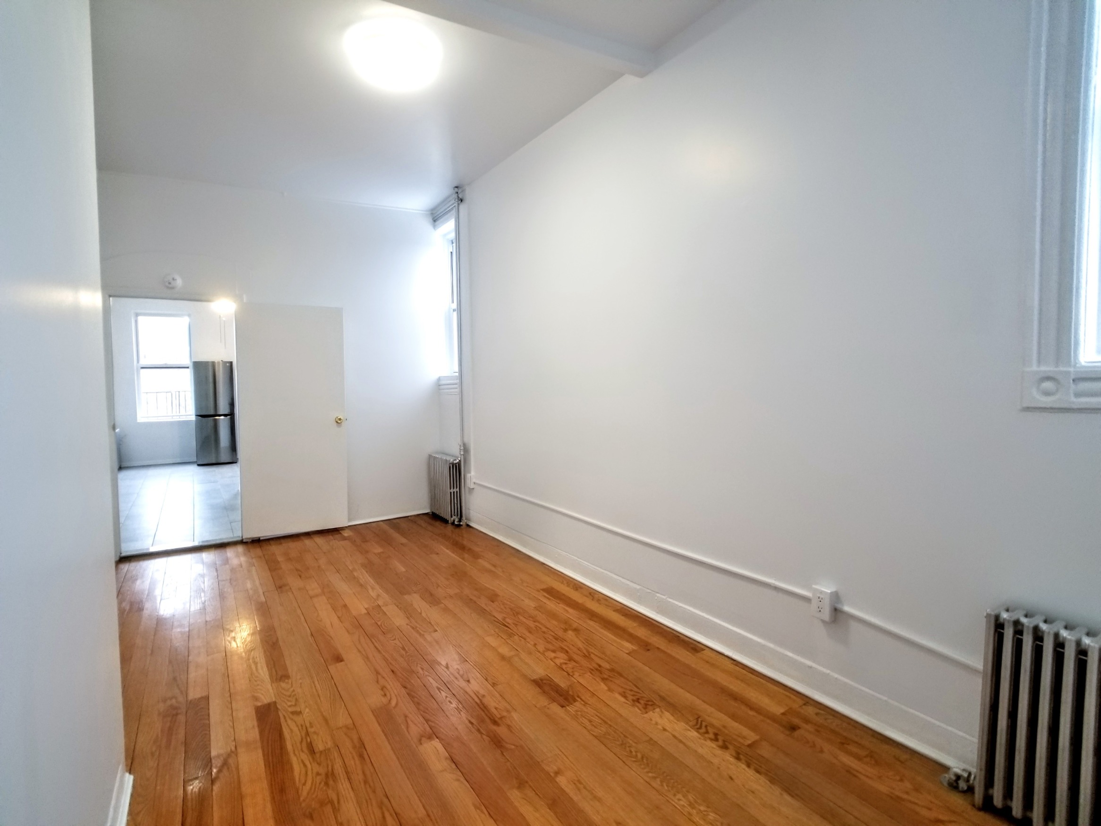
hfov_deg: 67.3
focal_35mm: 26
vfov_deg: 53.1
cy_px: 413
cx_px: 550
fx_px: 827
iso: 160
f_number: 1.7
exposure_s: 1/40
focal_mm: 4.3
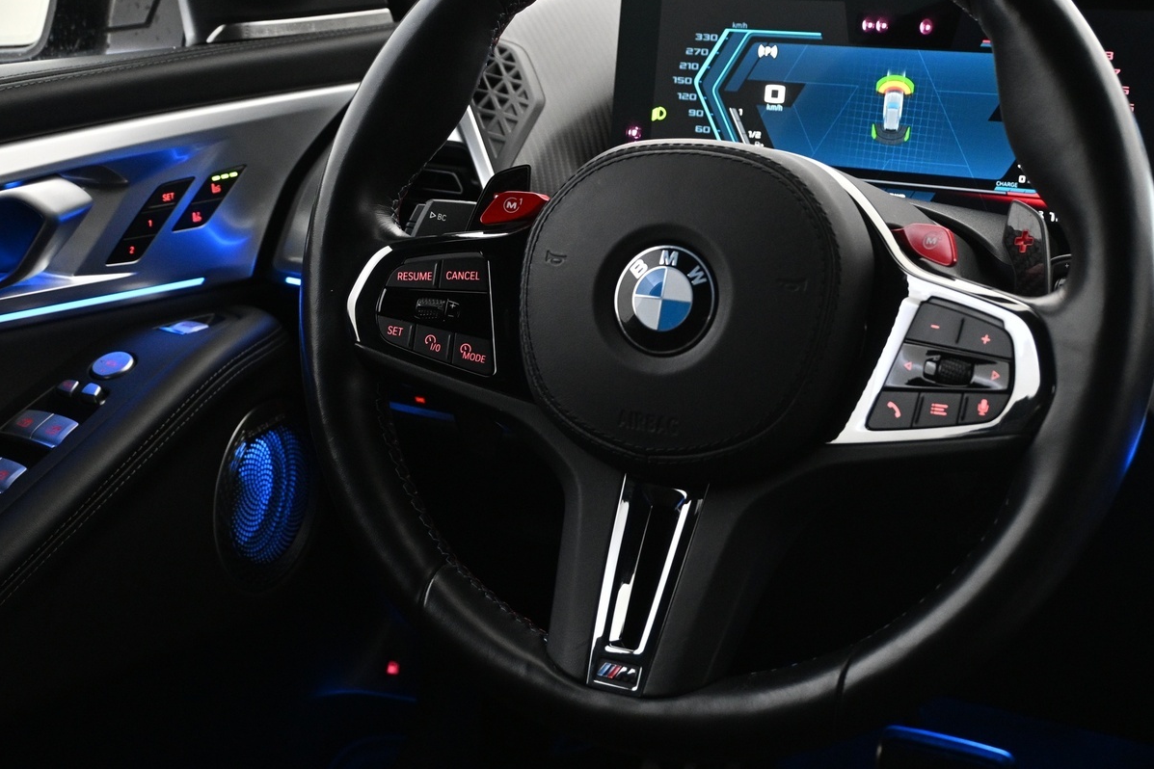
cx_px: 657
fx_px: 1496
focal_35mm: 47
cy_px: 326
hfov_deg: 42.1
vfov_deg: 28.8
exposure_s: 1/20
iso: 1600
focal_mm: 23
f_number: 4.2
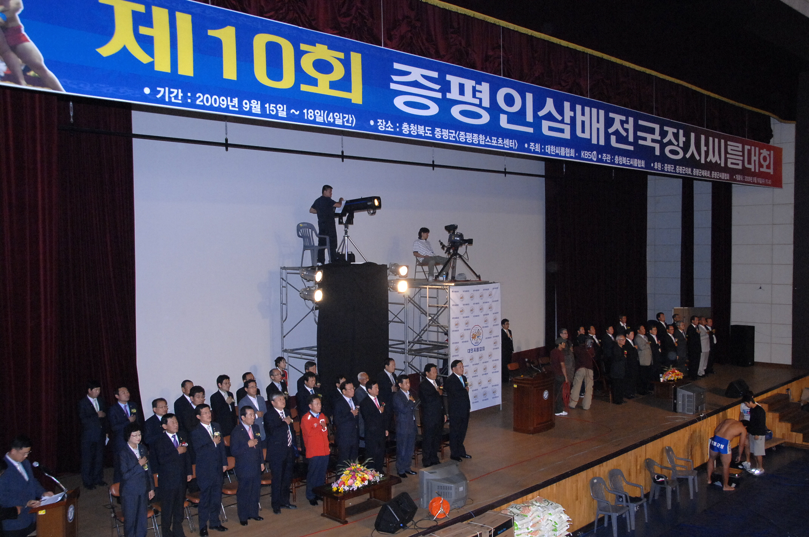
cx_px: 404
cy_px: 268
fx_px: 741
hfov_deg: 57.3
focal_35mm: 33
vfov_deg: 39.9
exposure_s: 1/60
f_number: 6.7
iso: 800
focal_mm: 22
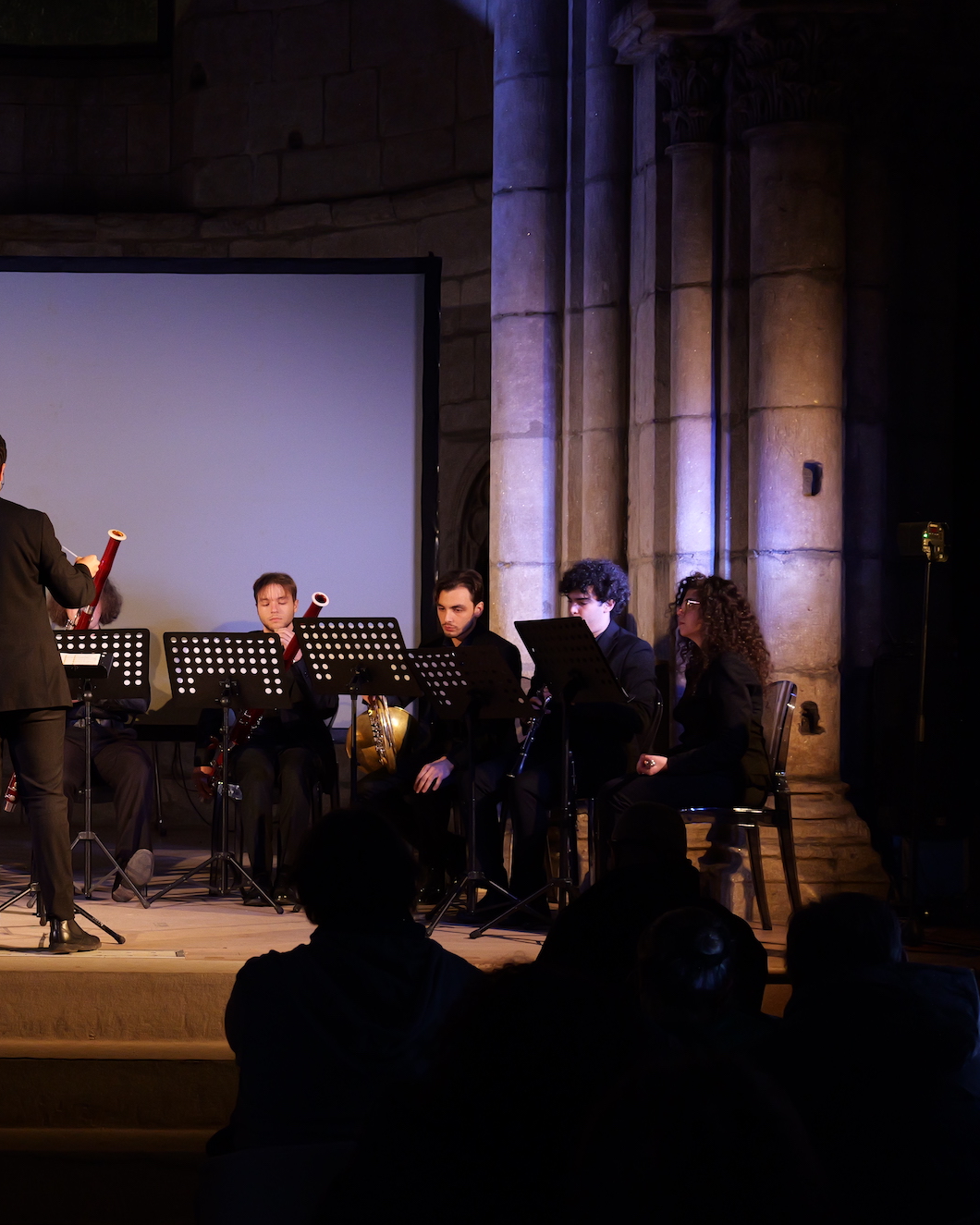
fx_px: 2465
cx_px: 79
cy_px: 615
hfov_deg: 21.9
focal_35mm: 68
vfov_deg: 27.9
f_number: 5.2
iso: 4000
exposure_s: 1/80
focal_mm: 48
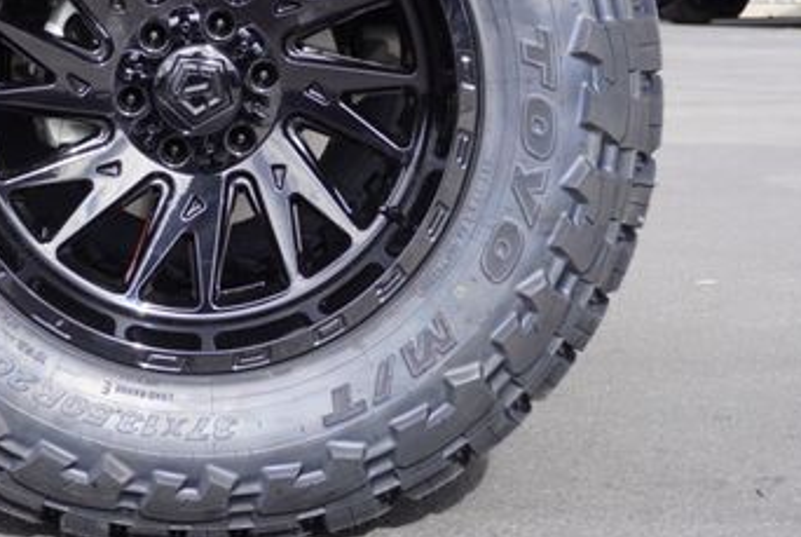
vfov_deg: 11.9
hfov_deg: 17.7
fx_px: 2561
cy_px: 70
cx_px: 194
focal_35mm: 115
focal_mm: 41
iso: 100
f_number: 6.3
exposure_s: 1/100
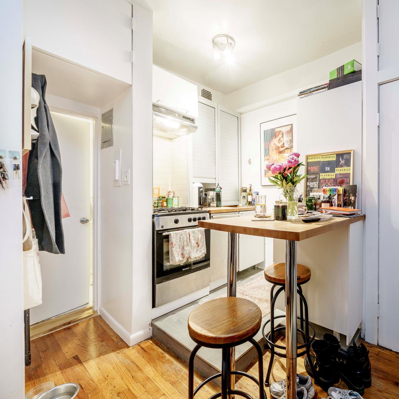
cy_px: 198
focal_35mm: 16
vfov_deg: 87.4
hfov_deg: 84.4
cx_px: 266
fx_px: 209
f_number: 7.1
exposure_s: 1/2
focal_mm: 12
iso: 320
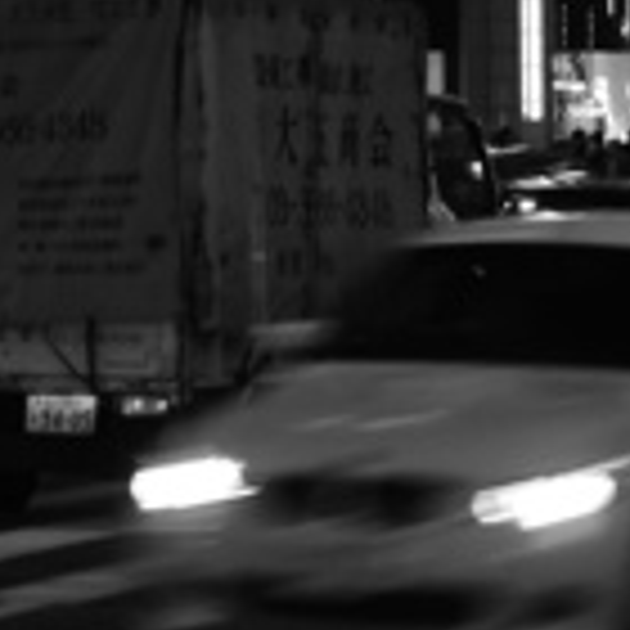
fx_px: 4592
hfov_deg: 7.8
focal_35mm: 223
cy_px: -898
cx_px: 378
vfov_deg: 7.3
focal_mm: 24
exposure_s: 1/10
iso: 400
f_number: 7.1
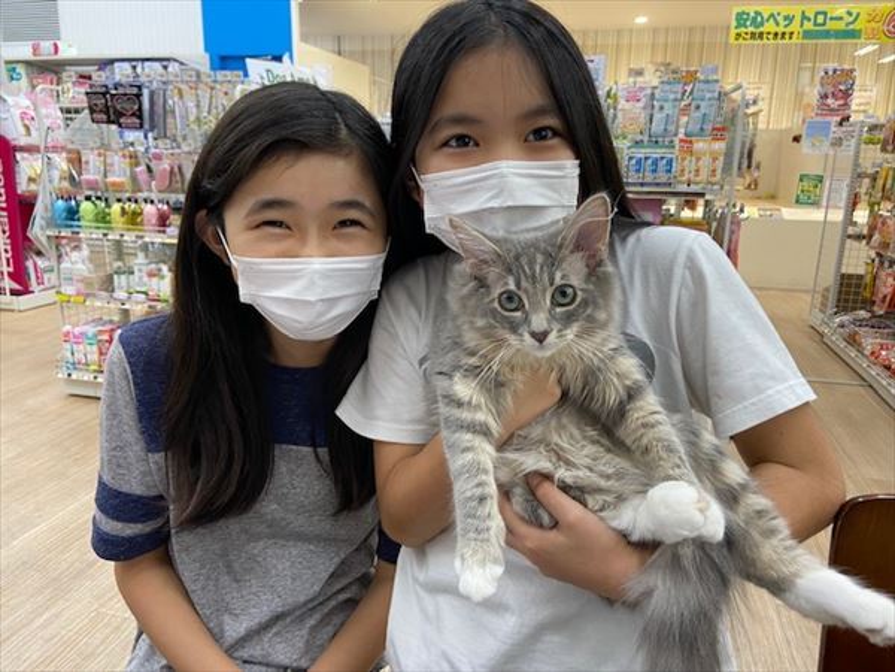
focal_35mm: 26
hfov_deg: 67.3
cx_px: 448
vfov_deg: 53.1
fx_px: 672
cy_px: 336
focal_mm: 4.25
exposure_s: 1/60
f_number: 1.8
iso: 100
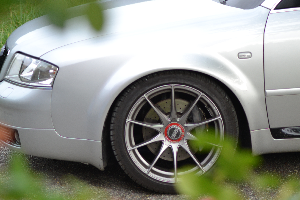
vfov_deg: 6.8
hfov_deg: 10.2
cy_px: 100
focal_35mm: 202
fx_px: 1687
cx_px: 150
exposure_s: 1/400
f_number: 5
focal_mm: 135
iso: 400
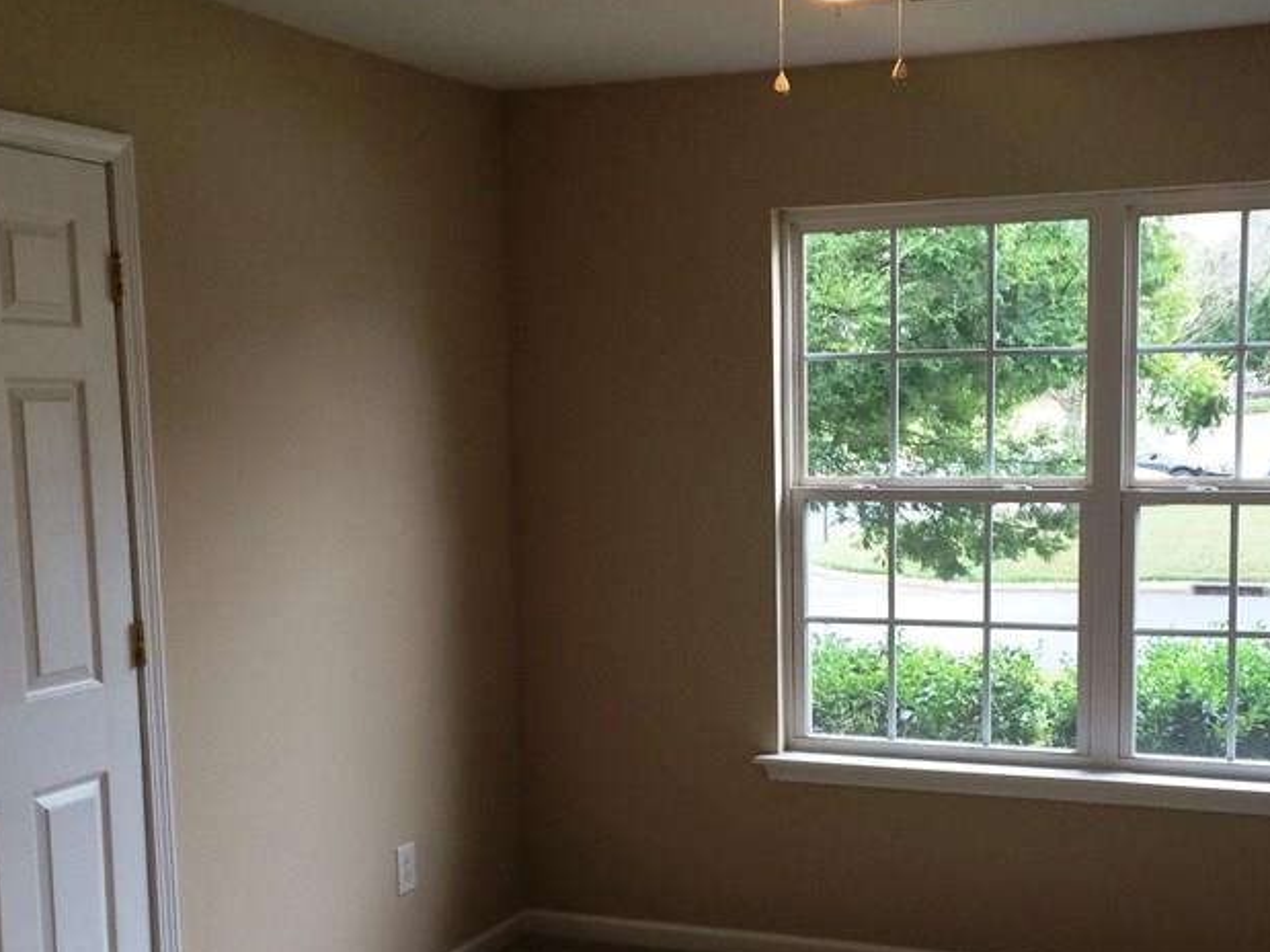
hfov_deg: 39.5
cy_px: 634
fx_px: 1761
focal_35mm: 48
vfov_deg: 30.0
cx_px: 759
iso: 32
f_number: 2.2
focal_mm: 4.15
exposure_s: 1/30
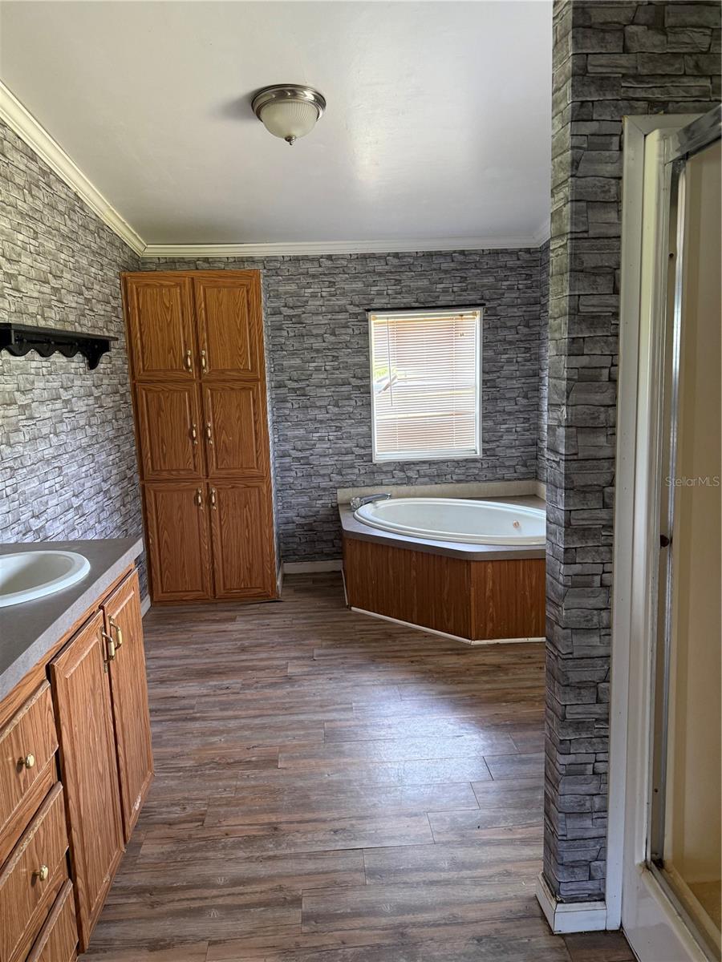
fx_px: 667
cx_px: 361
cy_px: 481
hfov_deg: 56.8
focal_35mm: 24
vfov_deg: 71.6
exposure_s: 1/60
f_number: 1.78
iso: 250
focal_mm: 6.76
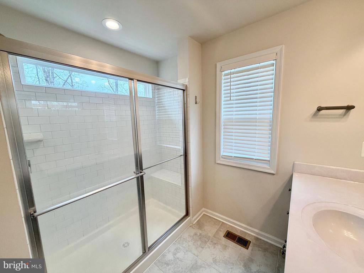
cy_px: 136
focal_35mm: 14
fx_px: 147
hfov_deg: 102.1
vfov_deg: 85.7
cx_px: 182
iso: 80
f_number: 2.2
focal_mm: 2.22
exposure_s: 1/120
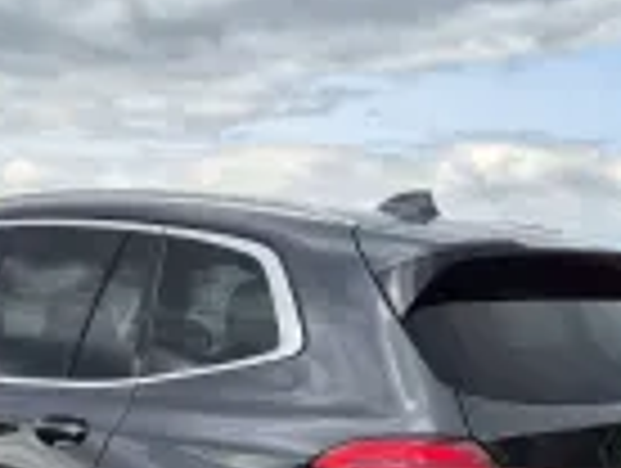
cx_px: 202
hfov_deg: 31.8
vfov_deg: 23.2
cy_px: 500
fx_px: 1078
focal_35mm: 60
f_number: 1.8
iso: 25
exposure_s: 1/822
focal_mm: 5.4
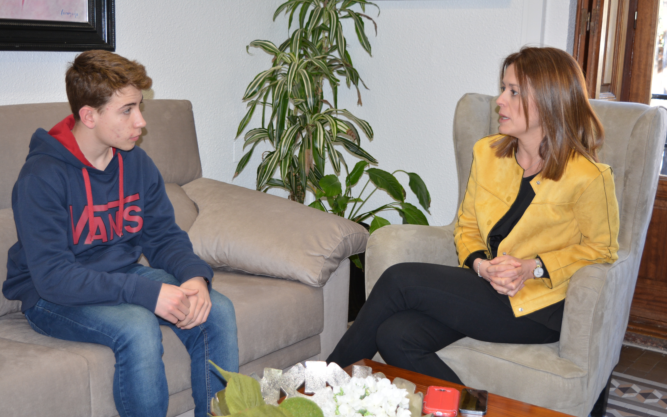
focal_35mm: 48
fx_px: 864
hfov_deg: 42.2
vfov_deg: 27.1
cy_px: 211
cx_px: 333
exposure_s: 1/60
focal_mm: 31
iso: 400
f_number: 4.2
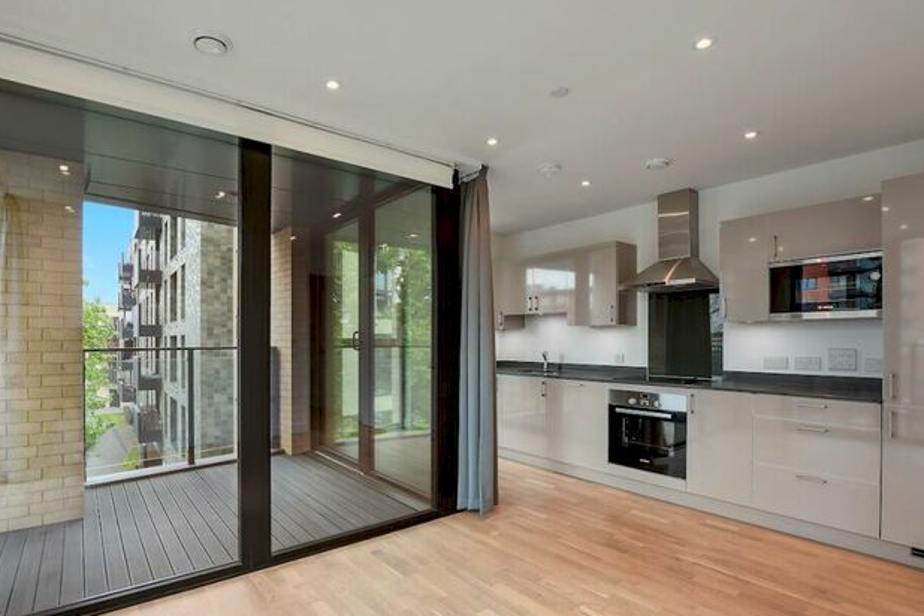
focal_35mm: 17
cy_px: 340
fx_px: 436
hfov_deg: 93.0
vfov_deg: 70.2
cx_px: 422
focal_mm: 10
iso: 160
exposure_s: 1/15
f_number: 5.6
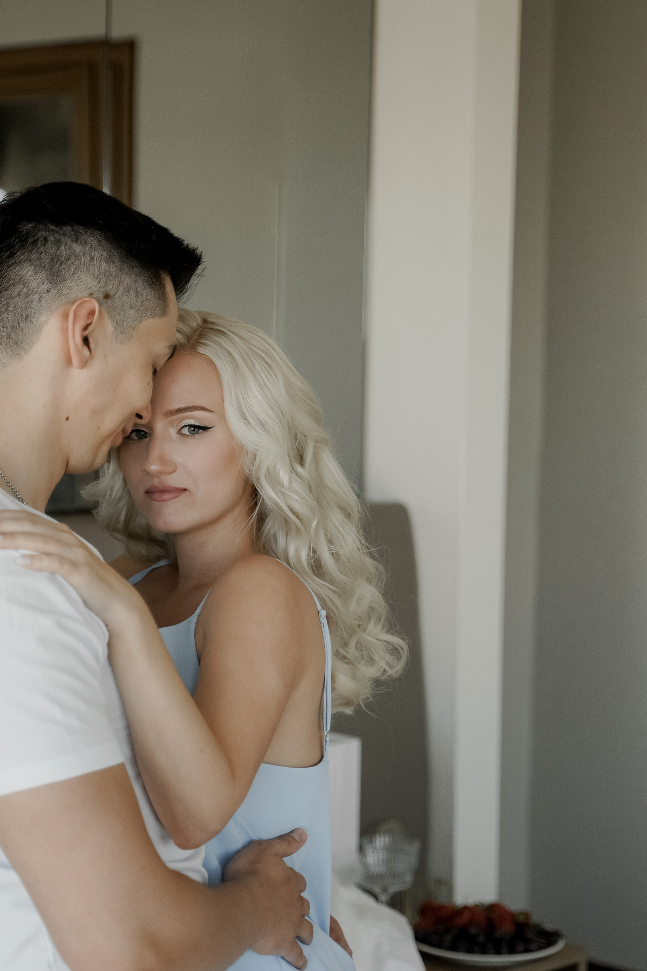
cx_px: 244
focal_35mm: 77
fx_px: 2076
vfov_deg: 26.3
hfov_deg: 17.7
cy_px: 530
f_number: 2.8
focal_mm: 58
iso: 800
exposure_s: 1/1250
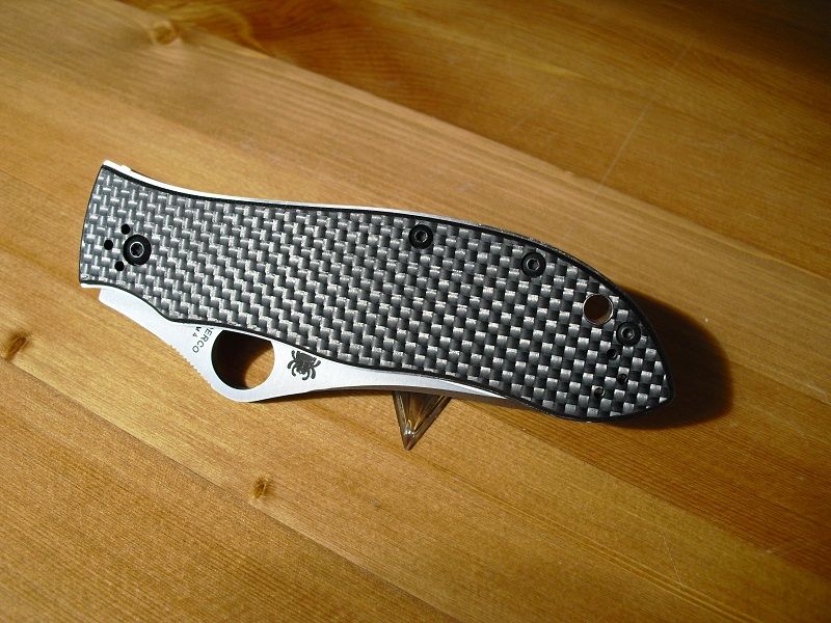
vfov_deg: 39.7
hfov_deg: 51.4
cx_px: 416
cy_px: 312
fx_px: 864
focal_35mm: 36
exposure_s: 1/250
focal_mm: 6.3
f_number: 3.1
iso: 100
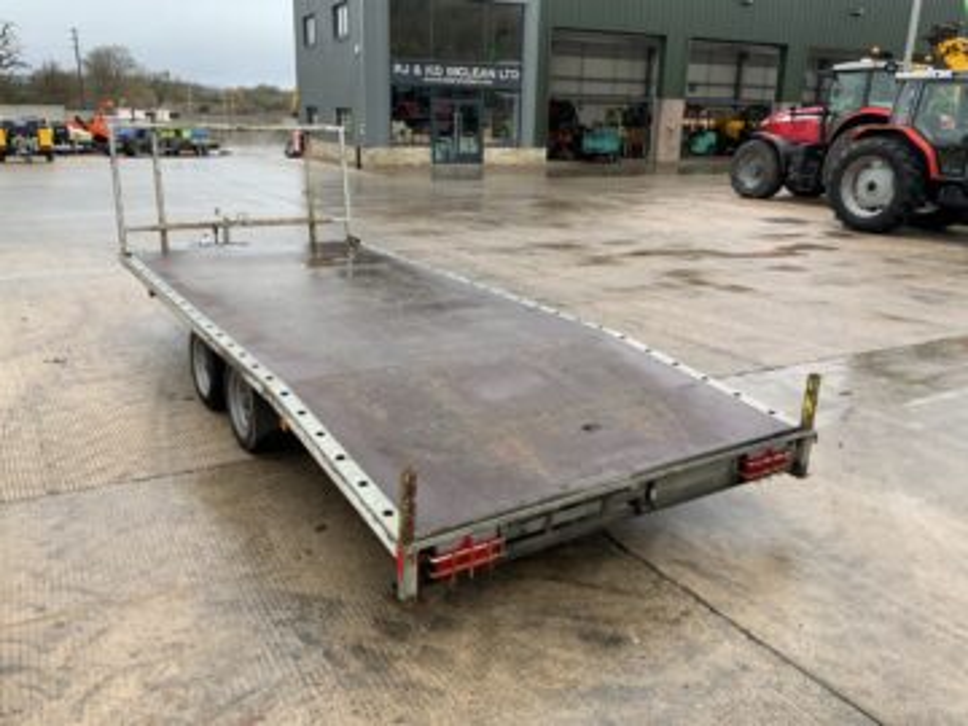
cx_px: 484
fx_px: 811
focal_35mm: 29
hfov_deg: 61.7
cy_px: 363
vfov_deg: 48.2
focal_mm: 3
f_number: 1.8
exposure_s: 1/122
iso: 20
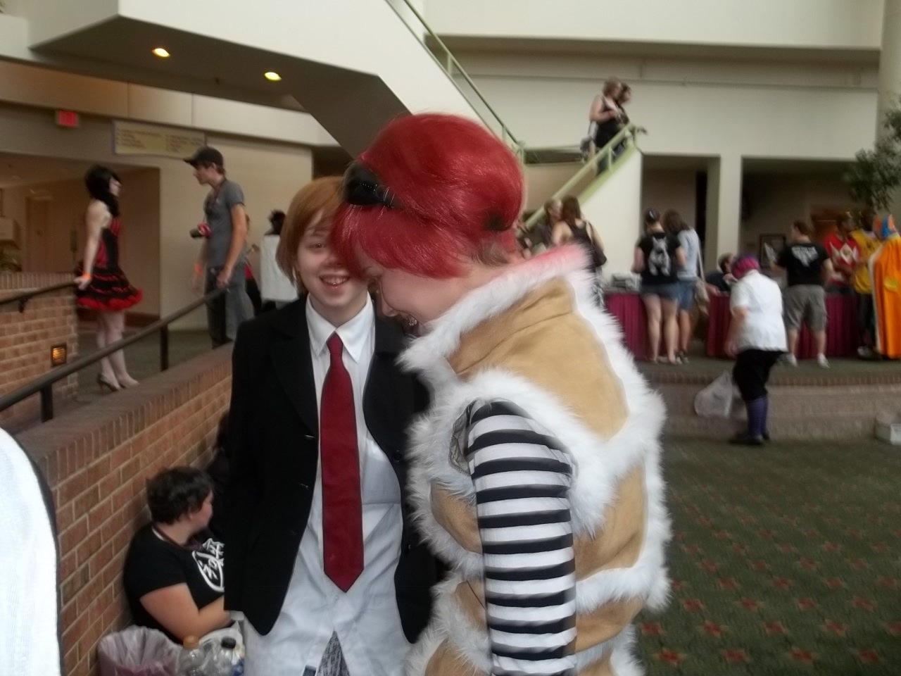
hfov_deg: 55.4
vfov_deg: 42.9
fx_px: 859
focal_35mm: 33
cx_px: 450
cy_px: 338
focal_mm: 5.9
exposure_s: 1/30
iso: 64
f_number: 3.3
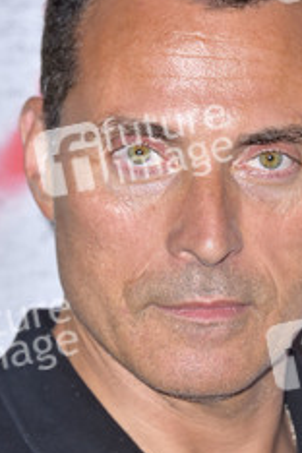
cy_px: 248
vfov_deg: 6.3
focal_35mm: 325
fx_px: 4089
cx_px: 191
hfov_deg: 4.2
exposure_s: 1/250
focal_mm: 190
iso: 320
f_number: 7.1
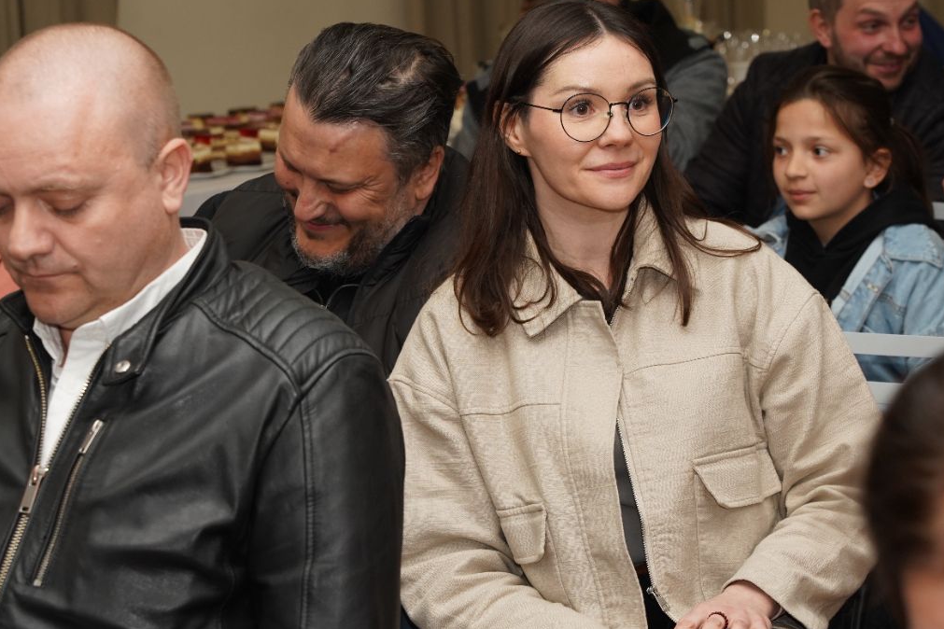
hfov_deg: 15.2
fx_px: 3540
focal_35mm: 135
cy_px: 350
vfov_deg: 10.2
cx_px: 454
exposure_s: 1/100
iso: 1250
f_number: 8
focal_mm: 105
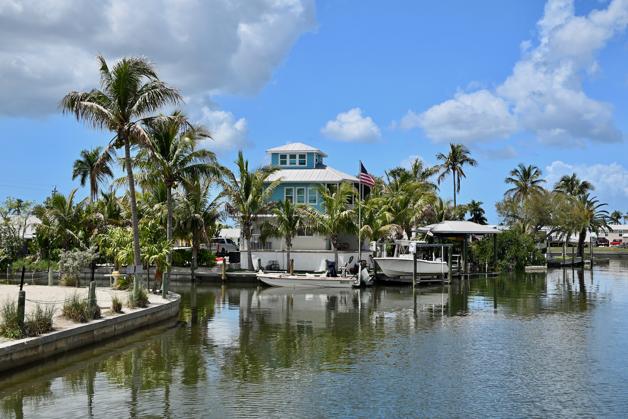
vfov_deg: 34.2
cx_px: 314
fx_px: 680
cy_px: 210
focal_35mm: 39
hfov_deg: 49.5
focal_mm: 39
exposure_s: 1/320
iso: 100
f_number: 6.3
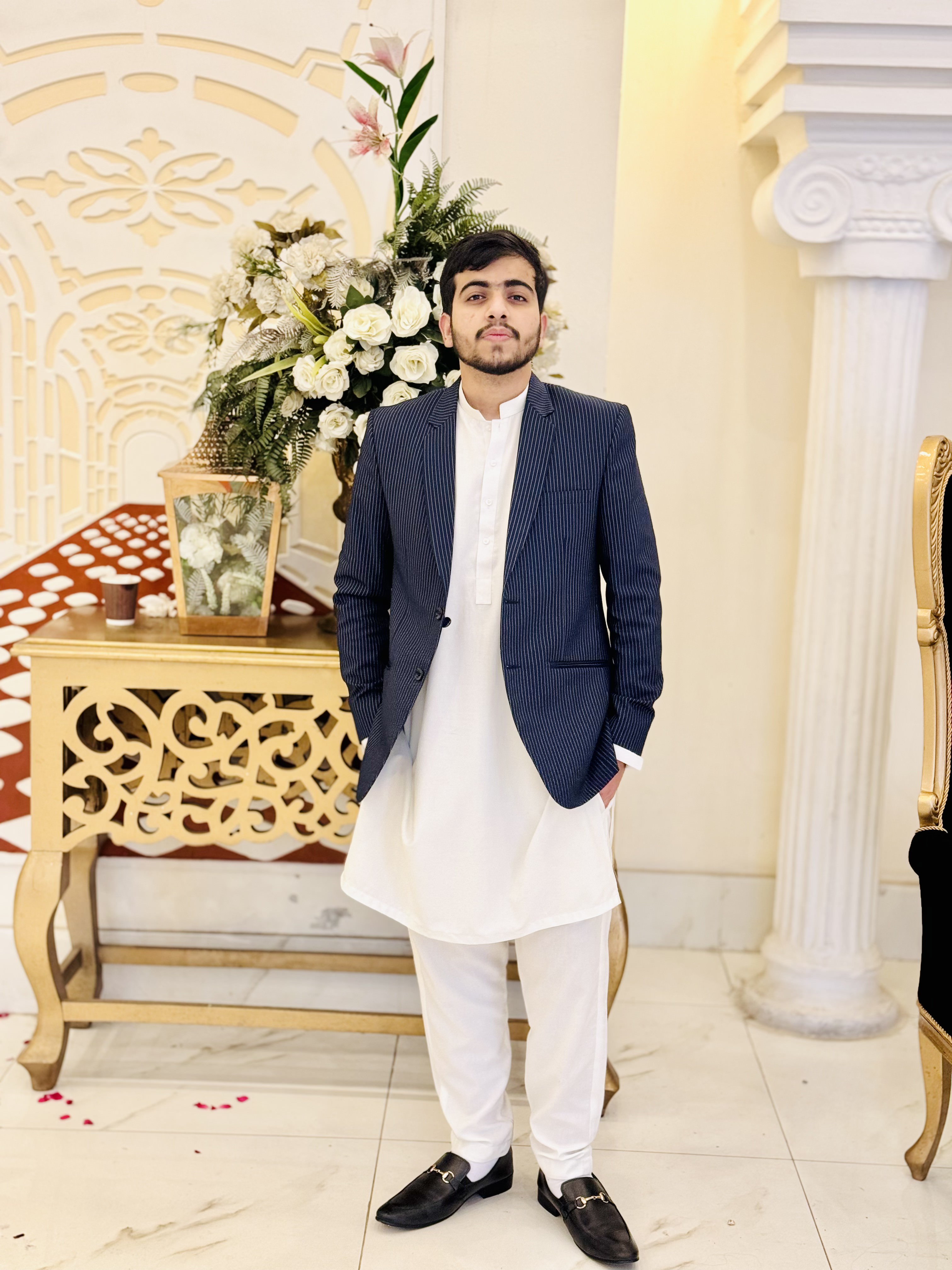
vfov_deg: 39.7
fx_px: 1760
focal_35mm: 48
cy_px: 635
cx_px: 476
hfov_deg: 30.3
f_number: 1.78
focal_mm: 6.86
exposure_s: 1/60
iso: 125
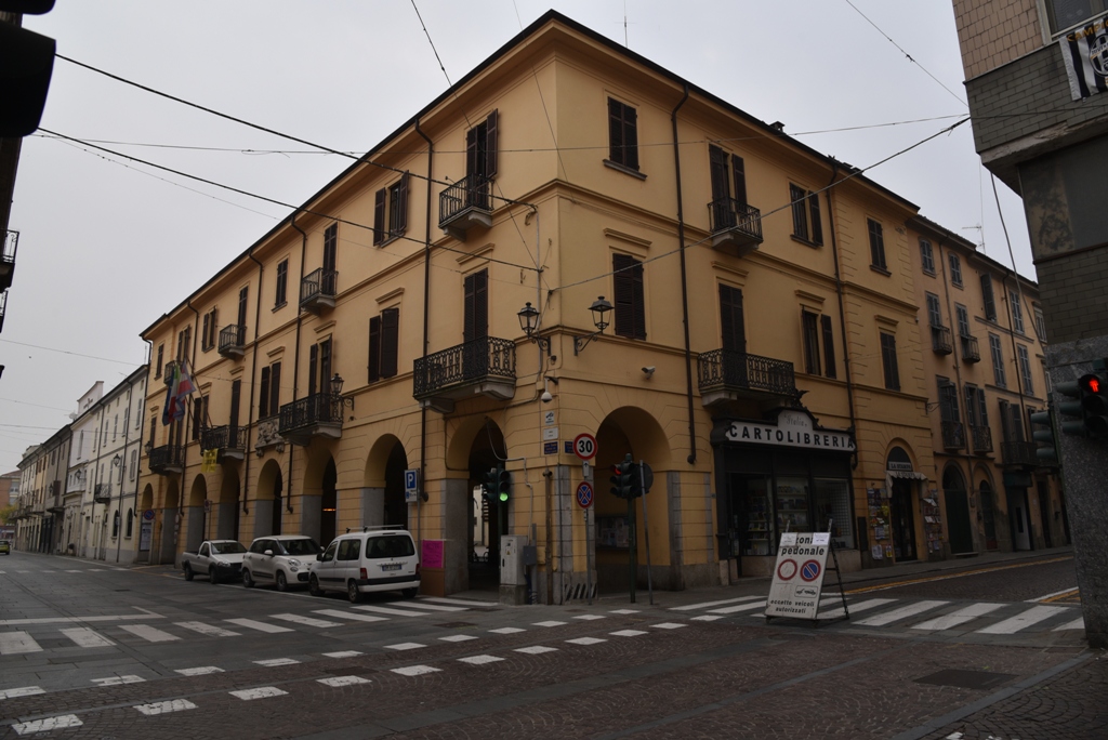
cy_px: 370
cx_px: 554
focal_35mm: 24
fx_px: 739
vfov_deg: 53.2
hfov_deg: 73.7
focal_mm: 24
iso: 320
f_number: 8
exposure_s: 1/250
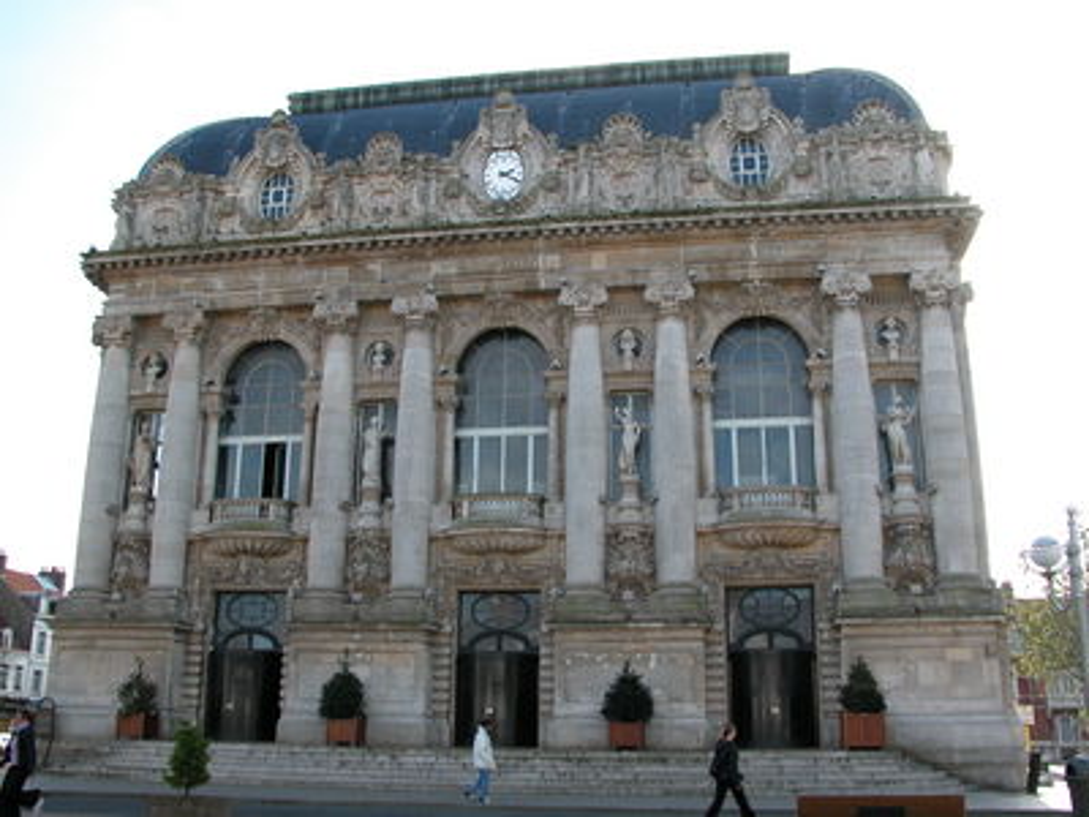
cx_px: 544
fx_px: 1070
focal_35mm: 34
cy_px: 408
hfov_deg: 54.0
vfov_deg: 41.8
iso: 100
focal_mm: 8.9
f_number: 5
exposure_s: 1/160
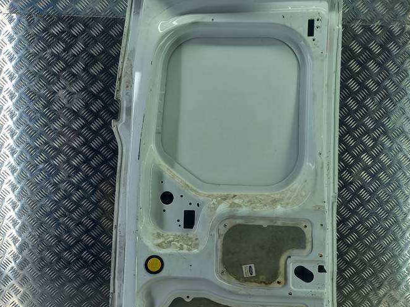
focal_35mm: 39
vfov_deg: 36.7
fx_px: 462
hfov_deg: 47.9
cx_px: 202
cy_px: 180
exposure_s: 1/100
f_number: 1.8
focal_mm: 4.6
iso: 32
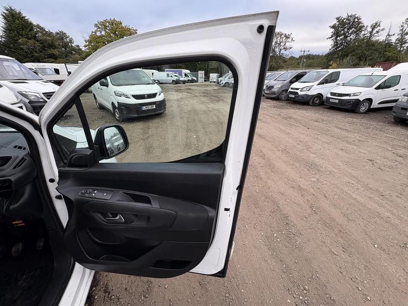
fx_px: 165
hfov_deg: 102.1
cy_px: 153
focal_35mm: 14
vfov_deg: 85.7
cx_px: 204
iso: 40
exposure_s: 1/201
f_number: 2.2
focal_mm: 2.22
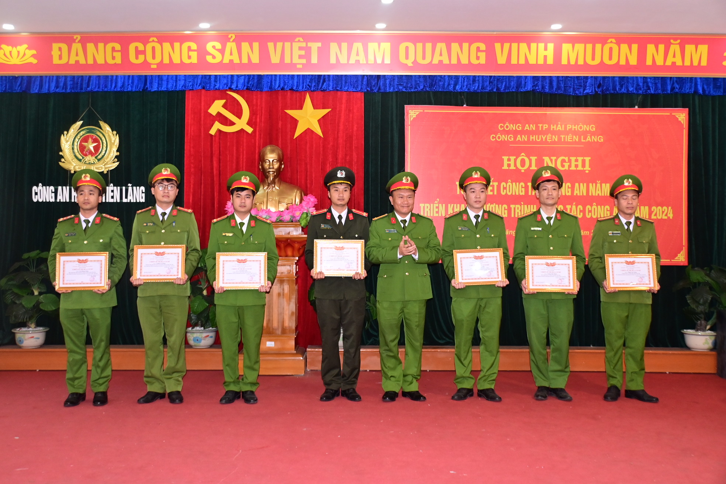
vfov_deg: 34.2
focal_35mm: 39
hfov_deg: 49.6
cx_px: 363
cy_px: 242
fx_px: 786
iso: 1600
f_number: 3.8
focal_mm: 26
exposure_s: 1/200
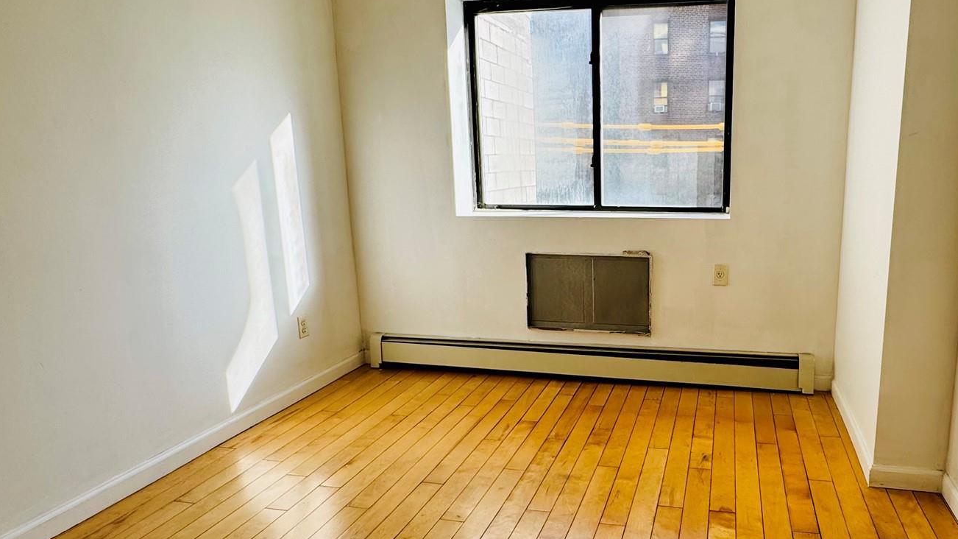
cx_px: 620
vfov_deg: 47.7
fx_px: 610
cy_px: 275
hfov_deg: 74.5
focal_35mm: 24
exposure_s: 1/290
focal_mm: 2.22
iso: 40
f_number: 2.2
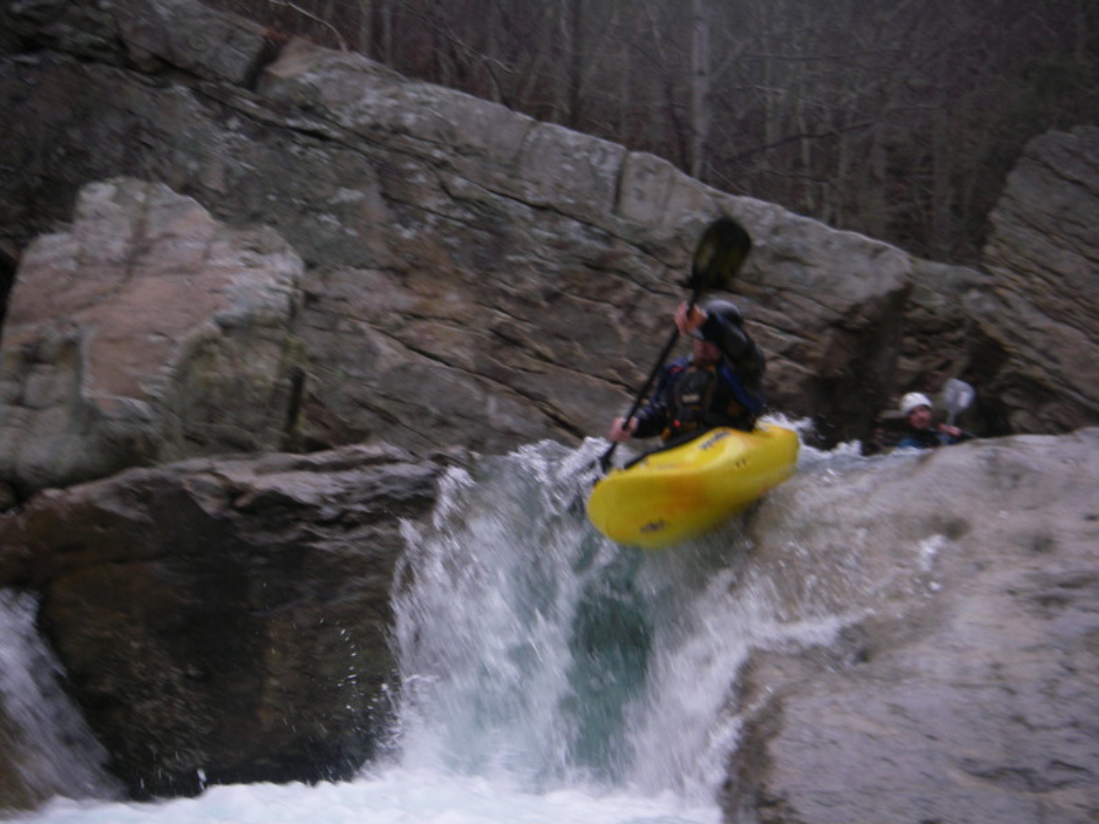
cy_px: 412
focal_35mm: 83
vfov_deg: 17.8
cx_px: 550
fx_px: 2635
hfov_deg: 23.6
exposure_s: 1/100
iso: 80
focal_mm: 13.8
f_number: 3.9
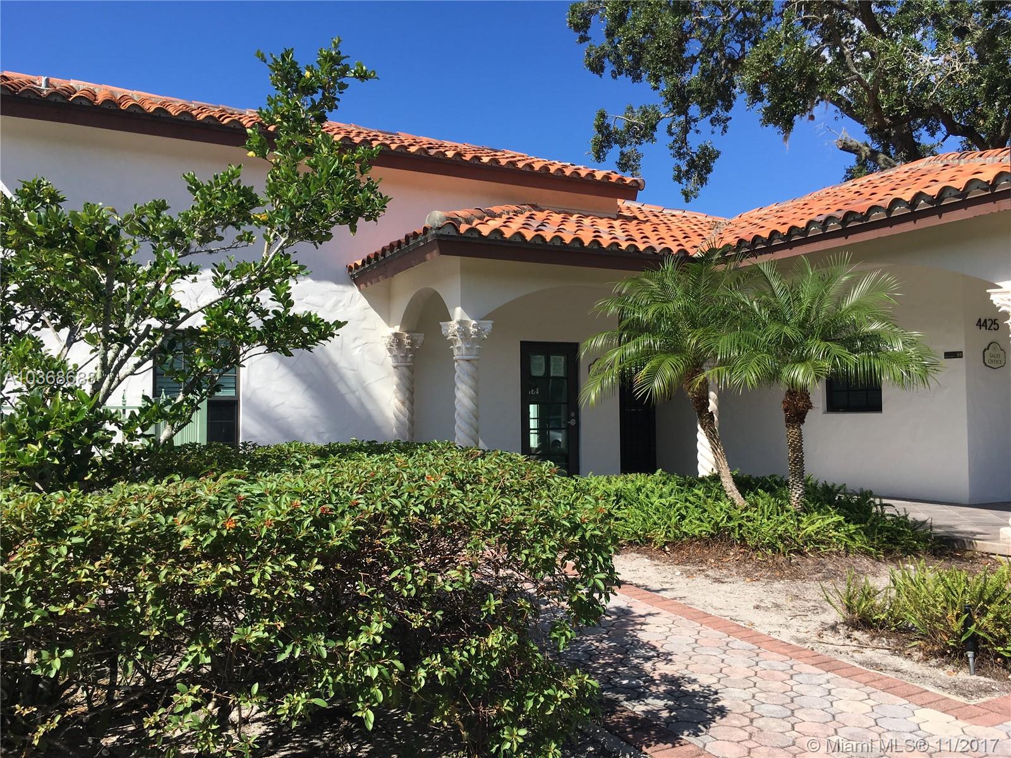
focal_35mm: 29
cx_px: 506
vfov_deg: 48.2
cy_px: 379
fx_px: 847
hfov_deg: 61.7
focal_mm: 4.15
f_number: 2.2
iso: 25
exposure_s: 1/1399
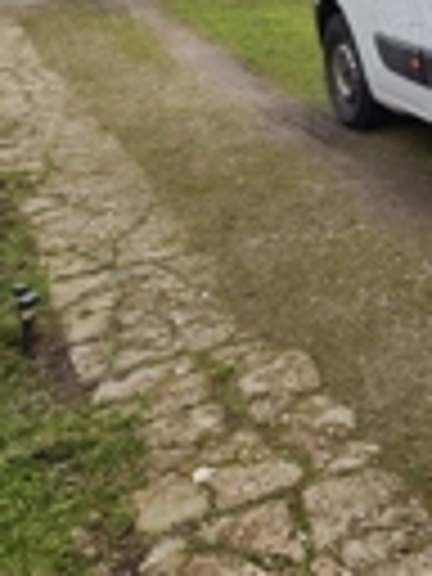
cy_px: 72
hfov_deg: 18.0
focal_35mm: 75
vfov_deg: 25.3
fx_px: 1248
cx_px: 608
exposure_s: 1/912
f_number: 1.88
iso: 50
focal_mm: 5.59
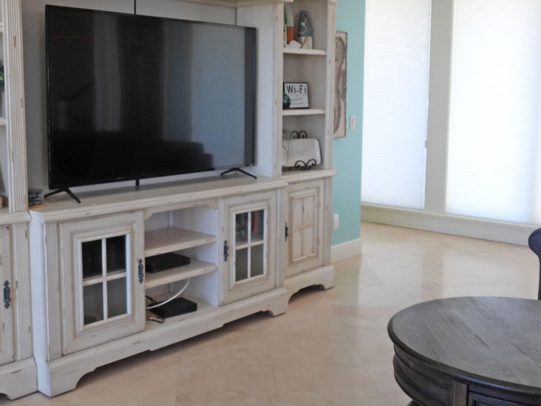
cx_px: 221
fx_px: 656
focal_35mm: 42
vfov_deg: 34.3
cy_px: 172
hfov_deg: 44.6
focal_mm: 4.3
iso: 100
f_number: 2.8
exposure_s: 1/50
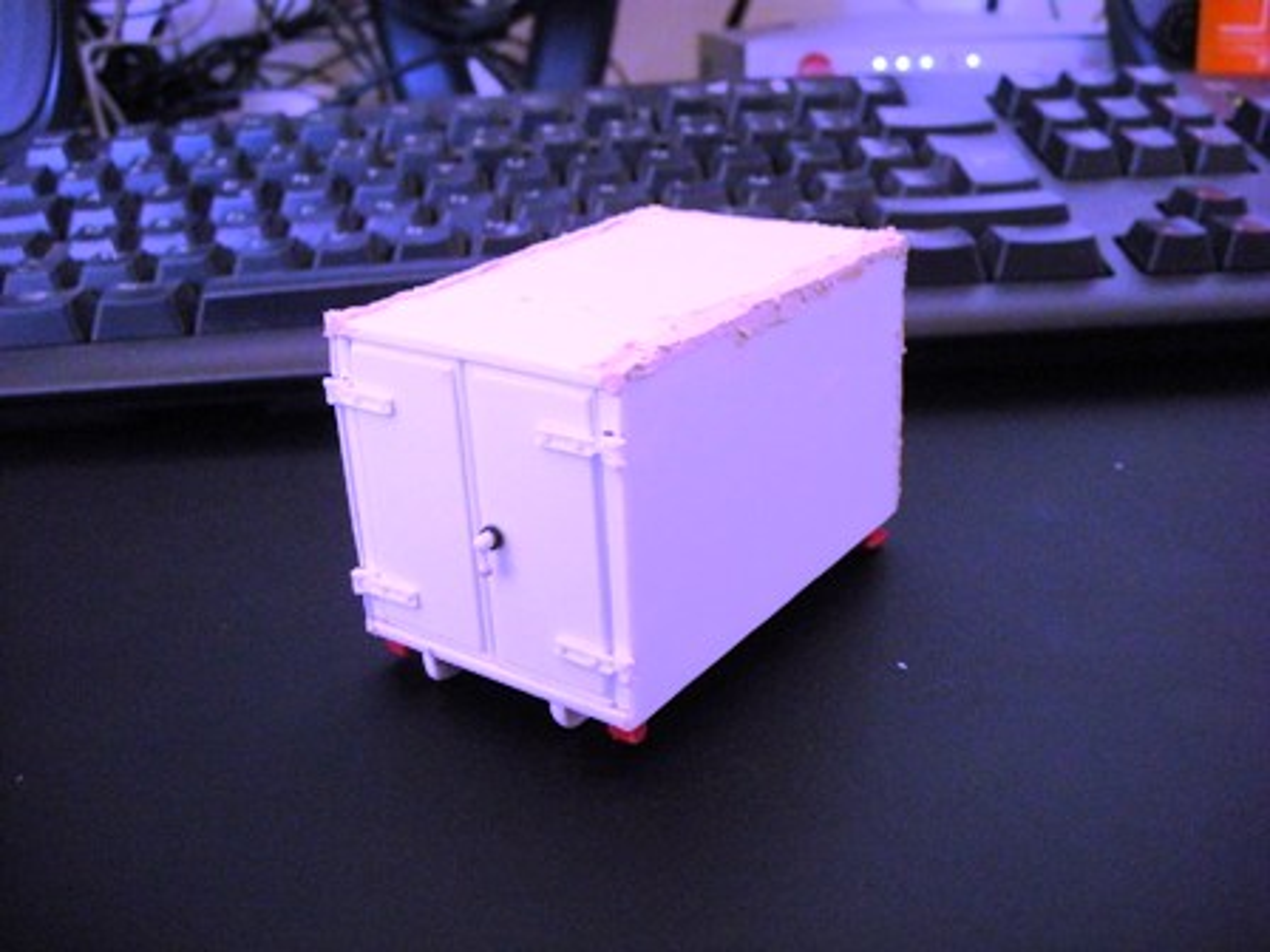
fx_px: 1284
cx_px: 635
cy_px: 476
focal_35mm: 35
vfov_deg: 40.7
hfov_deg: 52.6
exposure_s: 1/38
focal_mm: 5.7
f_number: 2.8
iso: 400
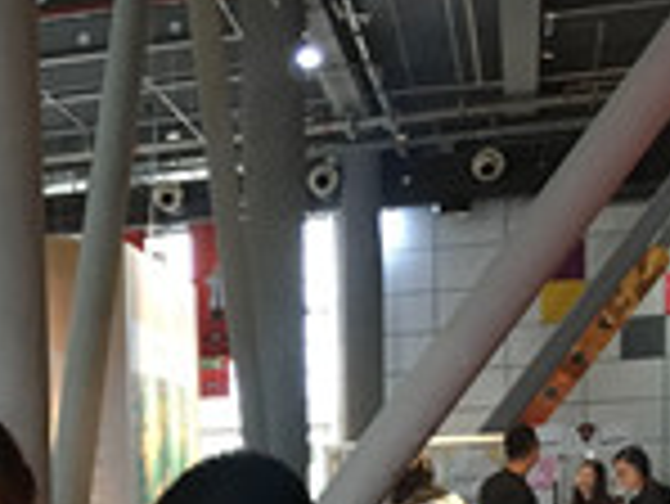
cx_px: -148
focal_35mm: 97
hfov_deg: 19.0
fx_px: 1879
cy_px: 691
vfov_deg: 14.5
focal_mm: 4.15
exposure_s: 1/20
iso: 200
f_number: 2.2
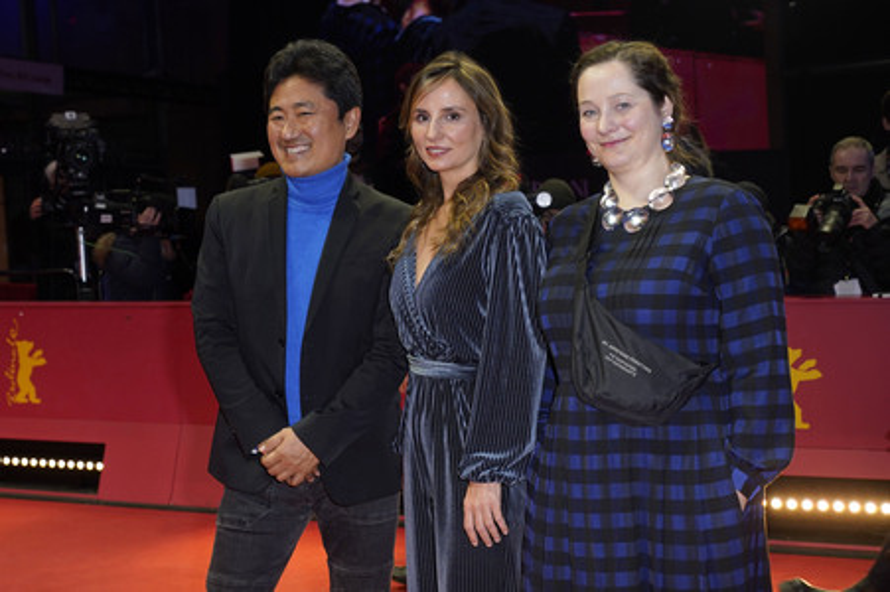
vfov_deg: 27.0
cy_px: 296
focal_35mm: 50
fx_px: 1235
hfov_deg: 39.6
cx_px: 445
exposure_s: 1/160
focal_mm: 50
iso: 800
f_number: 5.6
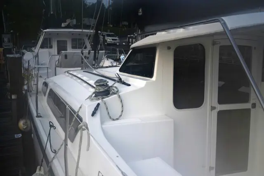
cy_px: 88
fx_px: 308
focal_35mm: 42
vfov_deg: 31.9
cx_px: 132
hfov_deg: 46.4
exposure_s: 1/250
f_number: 8
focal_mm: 28
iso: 100
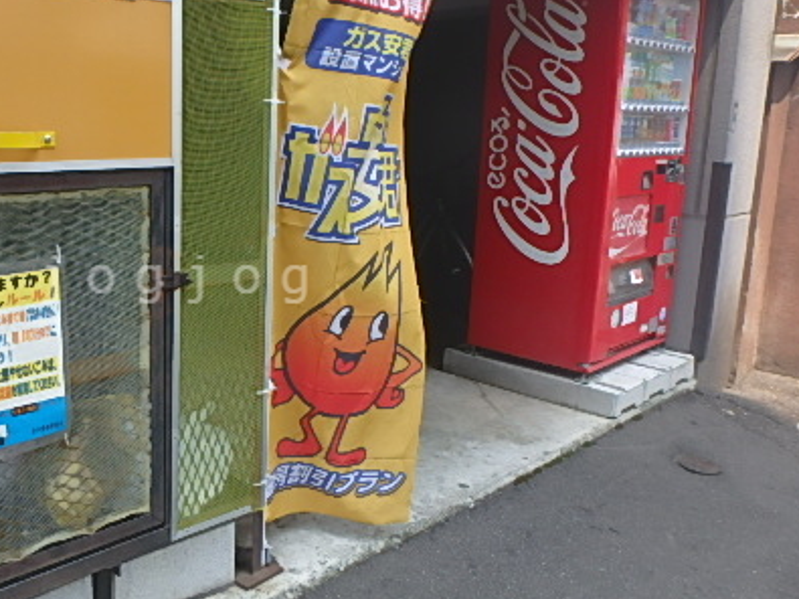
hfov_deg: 51.2
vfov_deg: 41.8
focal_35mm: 34
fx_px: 785
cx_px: 180
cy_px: 279
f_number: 3.5
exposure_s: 1/250
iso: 125
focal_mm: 3.7
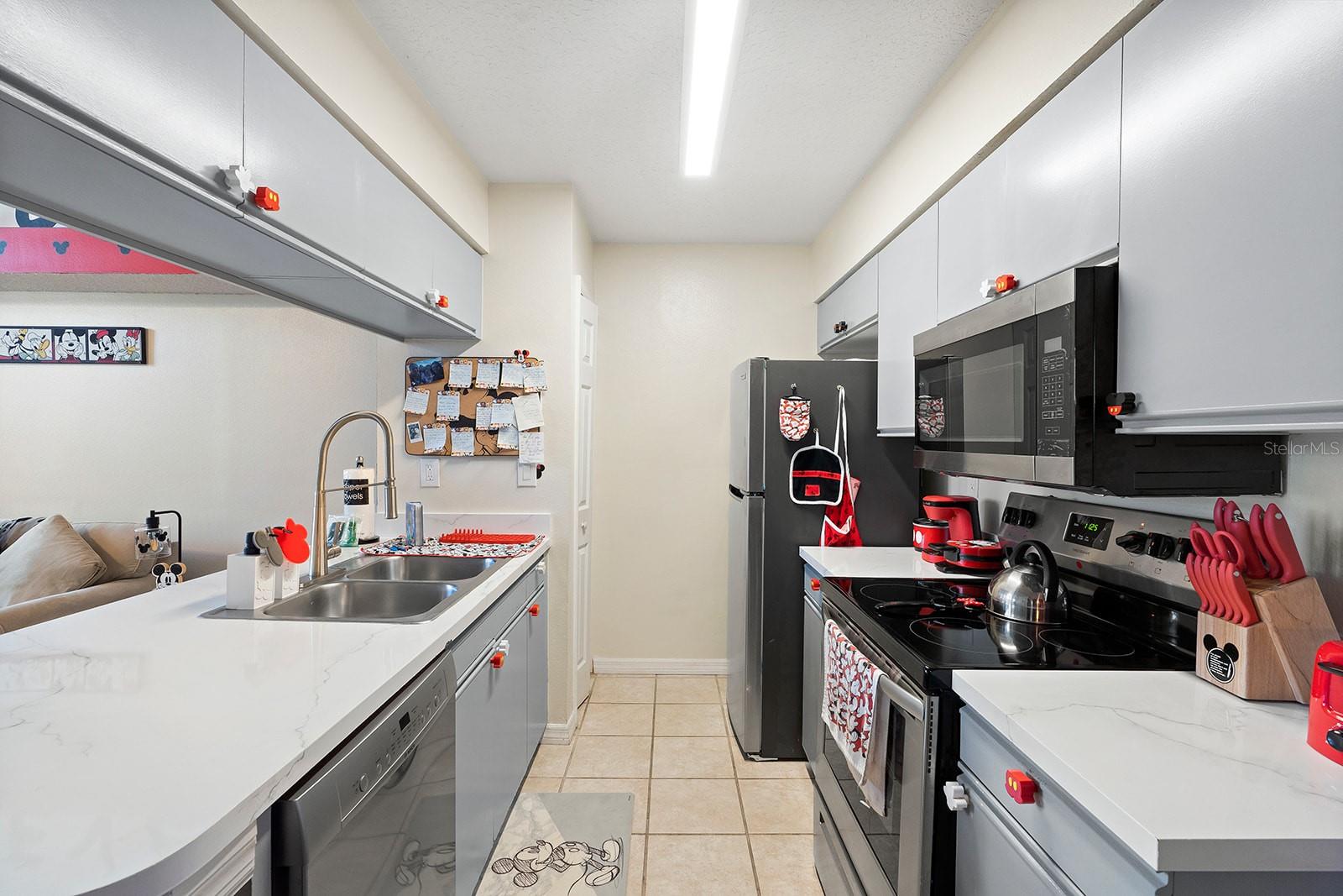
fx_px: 597
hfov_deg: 96.7
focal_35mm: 16
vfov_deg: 73.8
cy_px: 448
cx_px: 672
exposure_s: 1/4
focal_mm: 16
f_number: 9
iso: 250
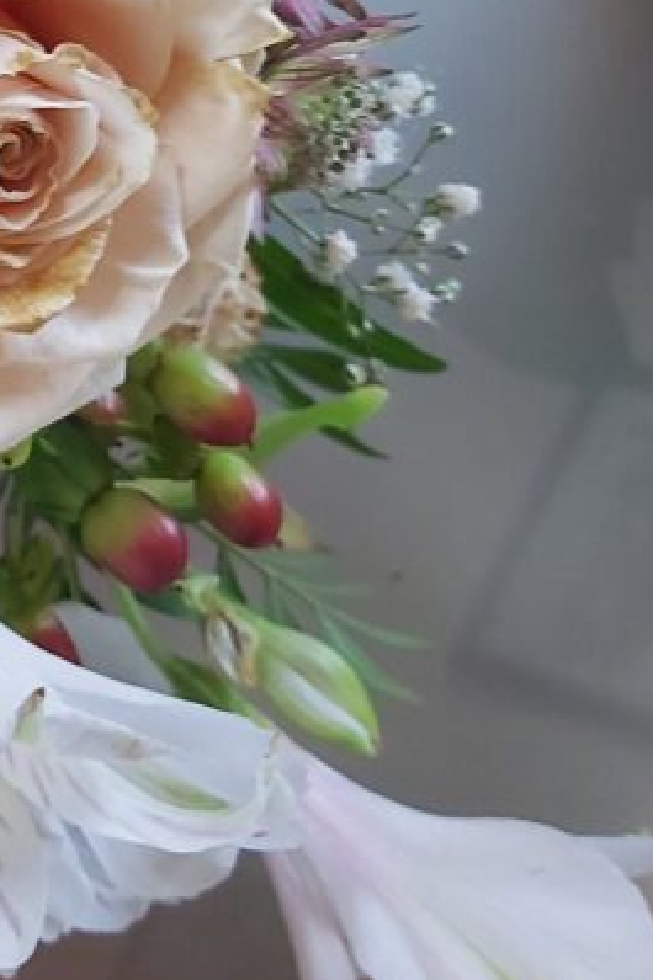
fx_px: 1743
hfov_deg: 19.5
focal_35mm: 64
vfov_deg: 30.3
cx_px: -201
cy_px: 126
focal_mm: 3.92
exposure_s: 1/50
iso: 250
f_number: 1.7
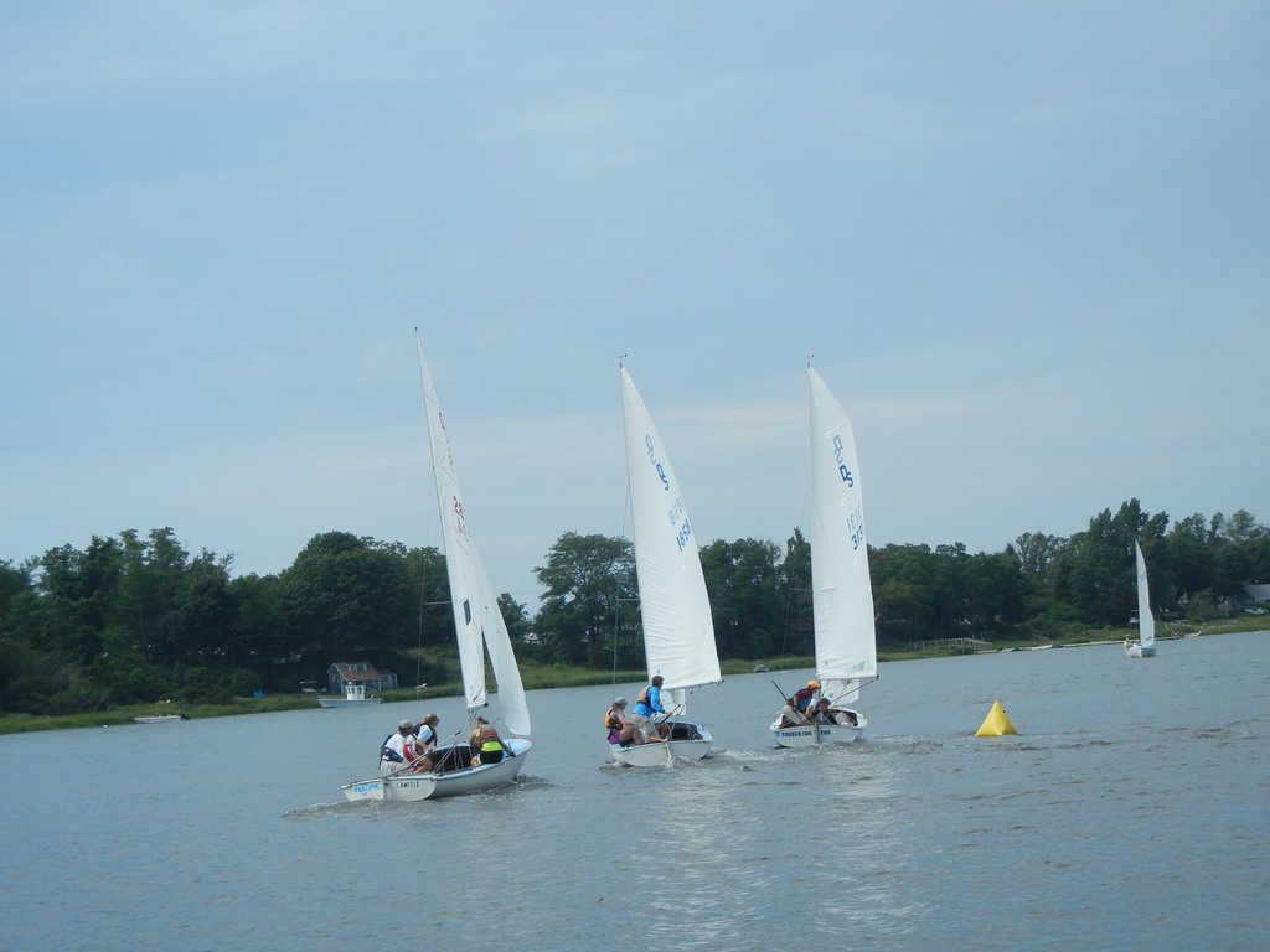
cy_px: 476
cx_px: 635
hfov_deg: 25.3
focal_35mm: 77
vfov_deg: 19.1
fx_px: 2825
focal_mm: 13.9
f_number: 8.6
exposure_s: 1/335
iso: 160
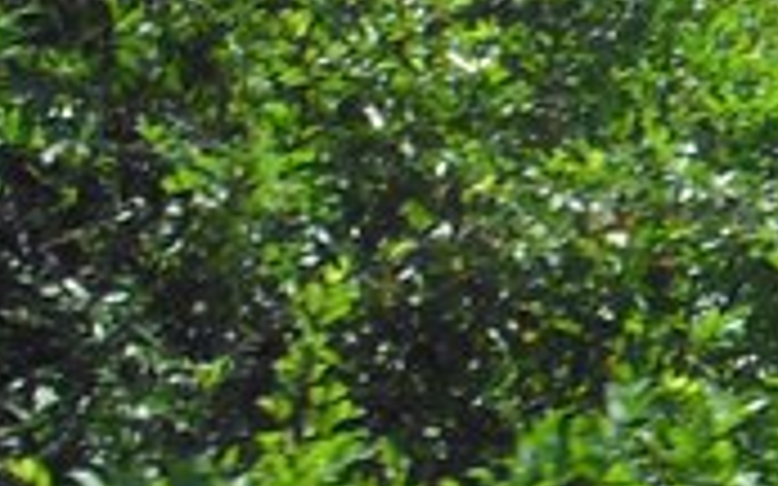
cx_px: 1826
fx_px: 5045
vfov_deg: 5.5
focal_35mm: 238
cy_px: 68
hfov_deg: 8.2
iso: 100
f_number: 8
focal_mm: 6.2
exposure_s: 1/200
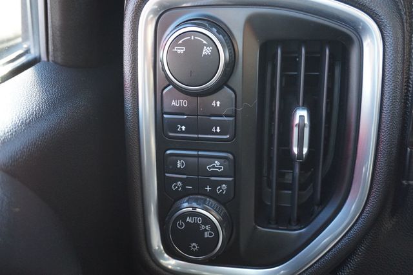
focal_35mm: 36
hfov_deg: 53.2
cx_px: 206
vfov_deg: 36.8
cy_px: 138
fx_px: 413
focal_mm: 24
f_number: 4.5
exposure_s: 1/60
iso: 1000
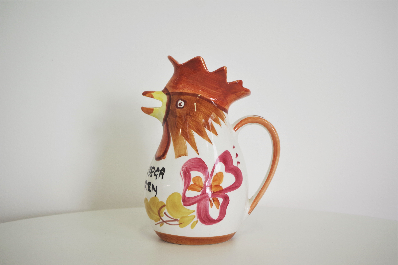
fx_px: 509
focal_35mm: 46
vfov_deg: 29.2
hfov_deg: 42.7
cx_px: 199
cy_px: 132
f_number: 4
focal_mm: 30.63
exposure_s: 1/60
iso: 200
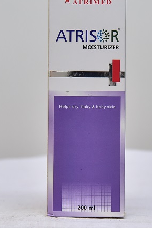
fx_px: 507
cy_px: 98
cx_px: 85
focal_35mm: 80
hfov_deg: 17.0
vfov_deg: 25.3
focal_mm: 66
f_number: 4.5
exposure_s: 1/125
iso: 1600
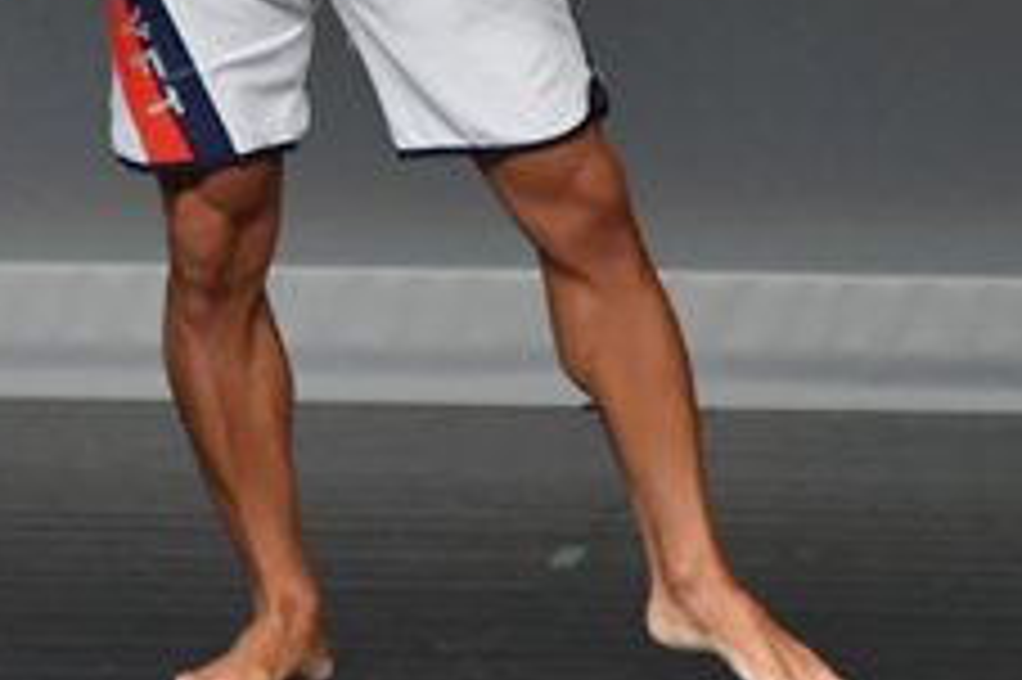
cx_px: 389
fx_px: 36367
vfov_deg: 1.1
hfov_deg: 1.6
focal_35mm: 1282
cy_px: -279
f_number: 5.6
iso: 4000
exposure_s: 1/400
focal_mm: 250
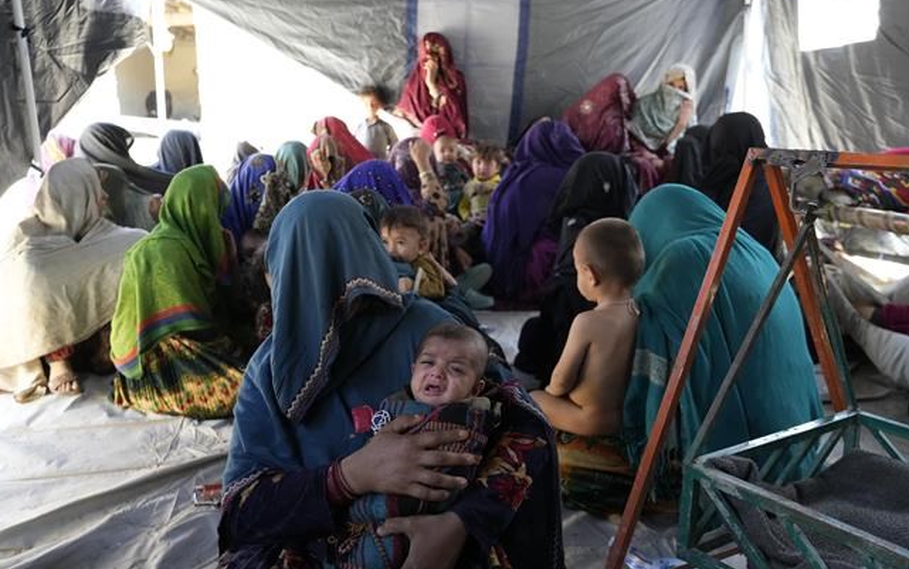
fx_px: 768
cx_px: 450
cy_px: 263
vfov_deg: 40.6
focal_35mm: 31
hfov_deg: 61.2
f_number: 4.5
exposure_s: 1/200
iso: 3200
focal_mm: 30
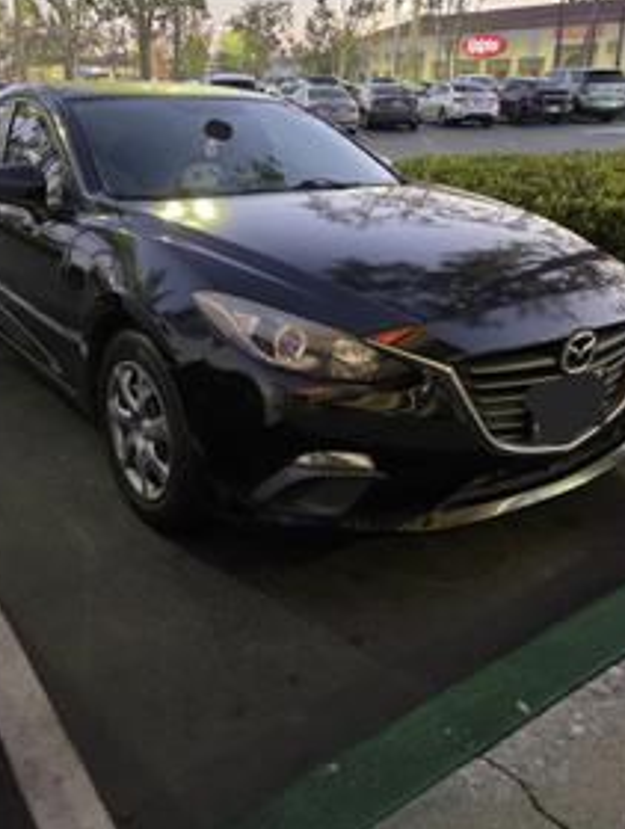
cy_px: 352
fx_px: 744
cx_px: 278
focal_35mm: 31
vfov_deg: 58.0
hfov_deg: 45.5
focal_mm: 5.4
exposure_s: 1/120
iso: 800
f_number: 1.8
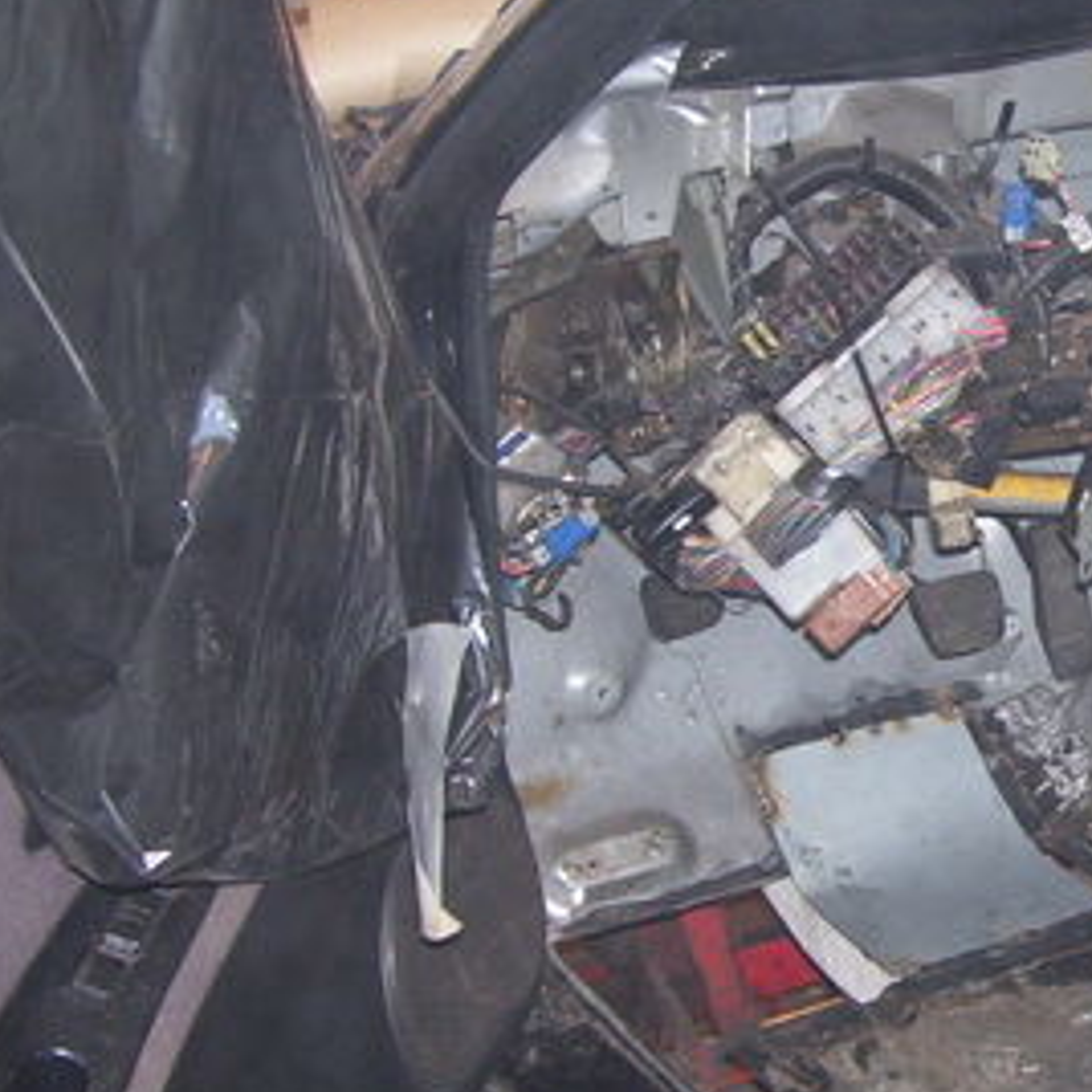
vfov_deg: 22.2
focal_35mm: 78
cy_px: 530
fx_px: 2784
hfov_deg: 21.4
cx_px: 1084
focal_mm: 6
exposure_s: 1/60
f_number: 2.7
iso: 125
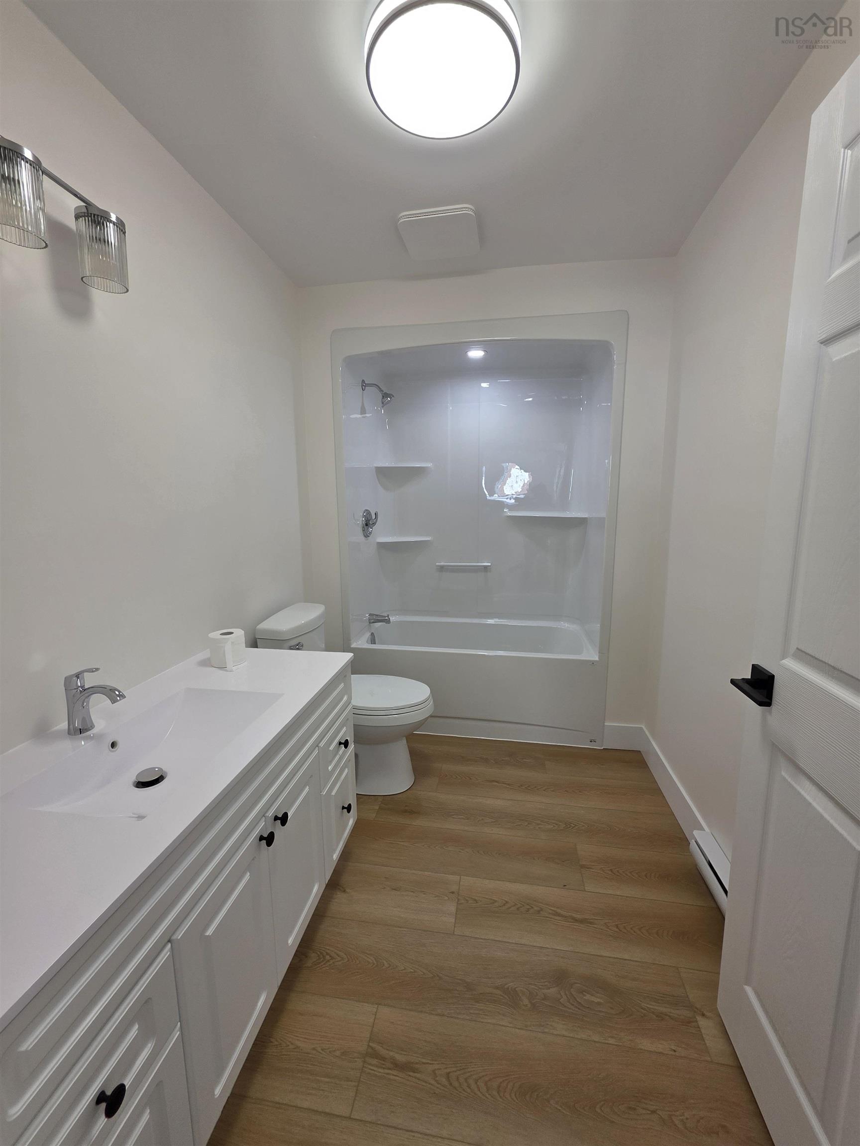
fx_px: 431
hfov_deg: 89.9
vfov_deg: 106.2
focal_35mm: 13
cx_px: 430
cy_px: 573
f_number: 1.9
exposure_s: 1/120
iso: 50
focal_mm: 2.2
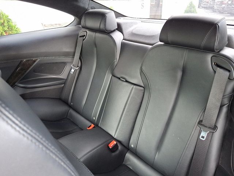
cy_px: 88
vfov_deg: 54.9
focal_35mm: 25
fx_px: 169
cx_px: 117
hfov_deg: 69.4
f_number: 1.8
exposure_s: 1/60.2
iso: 189
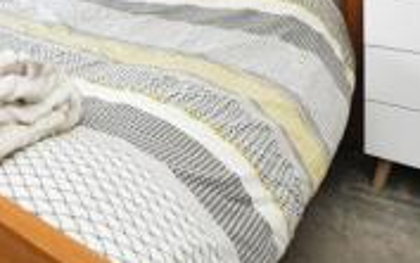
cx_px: -47
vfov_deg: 26.1
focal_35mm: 41
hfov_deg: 39.1
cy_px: -91
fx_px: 470
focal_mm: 15
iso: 800
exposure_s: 1/60
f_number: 8
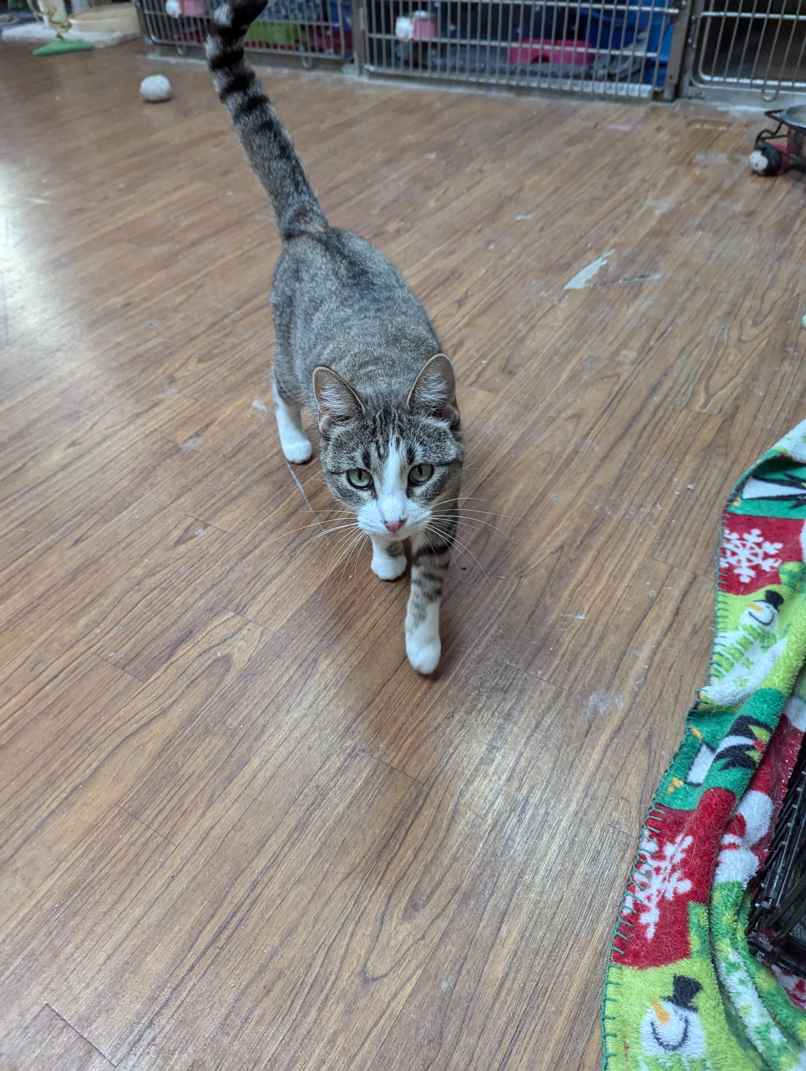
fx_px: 743
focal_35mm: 24
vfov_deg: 71.5
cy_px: 536
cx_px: 403
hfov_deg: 56.9
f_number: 1.85
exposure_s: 1/120
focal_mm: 6.81
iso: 798
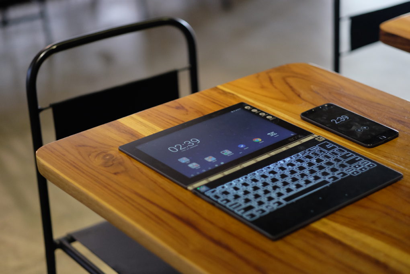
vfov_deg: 16.3
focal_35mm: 84
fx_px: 957
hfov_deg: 24.2
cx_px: 205
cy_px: 137
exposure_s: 1/58
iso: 2000
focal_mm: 56
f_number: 1.2
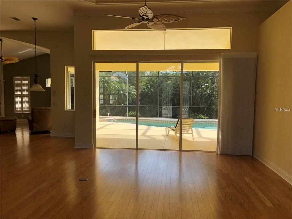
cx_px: 146
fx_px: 236
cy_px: 110
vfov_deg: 49.7
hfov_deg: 63.4
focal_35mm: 28
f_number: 1.8
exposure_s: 1/324
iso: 20
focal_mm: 4
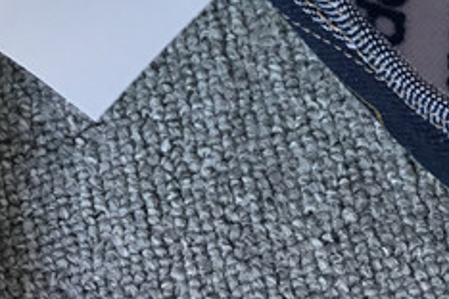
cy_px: -267
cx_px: 271
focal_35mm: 124
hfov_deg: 16.5
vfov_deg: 10.3
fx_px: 1546
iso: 32
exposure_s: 1/50
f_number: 2.4
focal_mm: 3.3
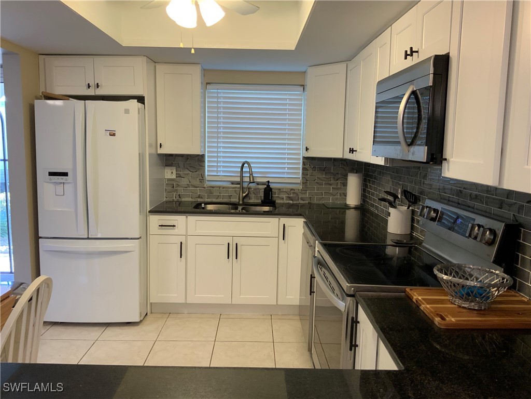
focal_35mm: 29
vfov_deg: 48.2
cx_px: 266
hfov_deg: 61.7
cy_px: 200
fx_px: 445
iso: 100
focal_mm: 3
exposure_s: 1/60
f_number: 1.8
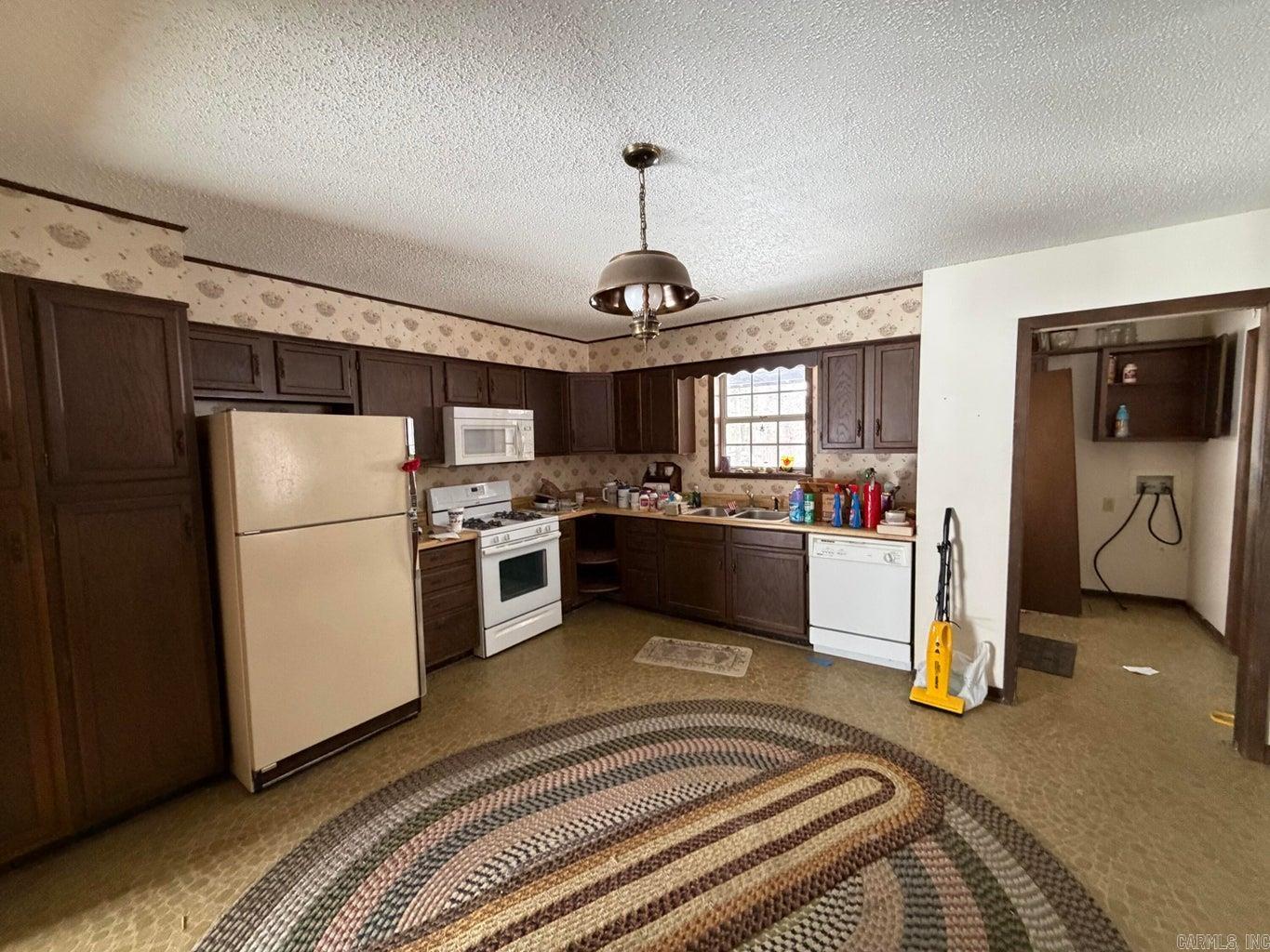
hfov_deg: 102.1
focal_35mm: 14
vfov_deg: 85.7
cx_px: 635
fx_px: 514
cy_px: 476
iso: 500
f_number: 2.2
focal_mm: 2.22
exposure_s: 1/60
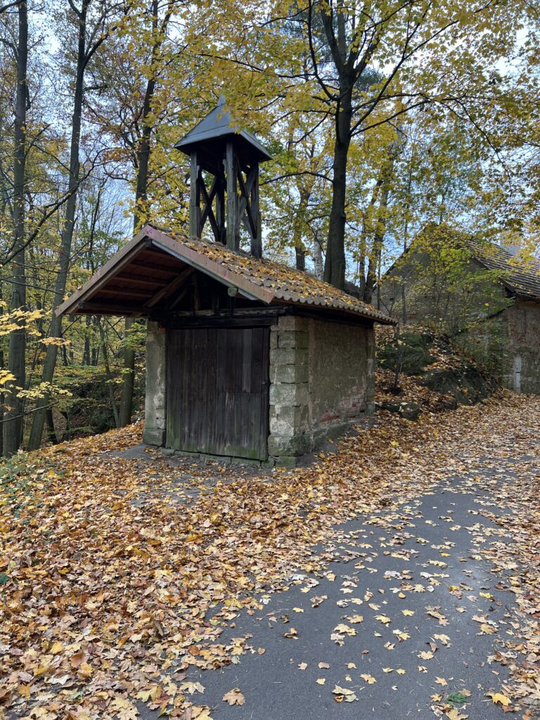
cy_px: 360
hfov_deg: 53.1
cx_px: 270
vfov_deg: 67.3
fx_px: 541
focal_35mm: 26
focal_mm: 5.7
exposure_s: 1/135
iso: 32
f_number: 1.5
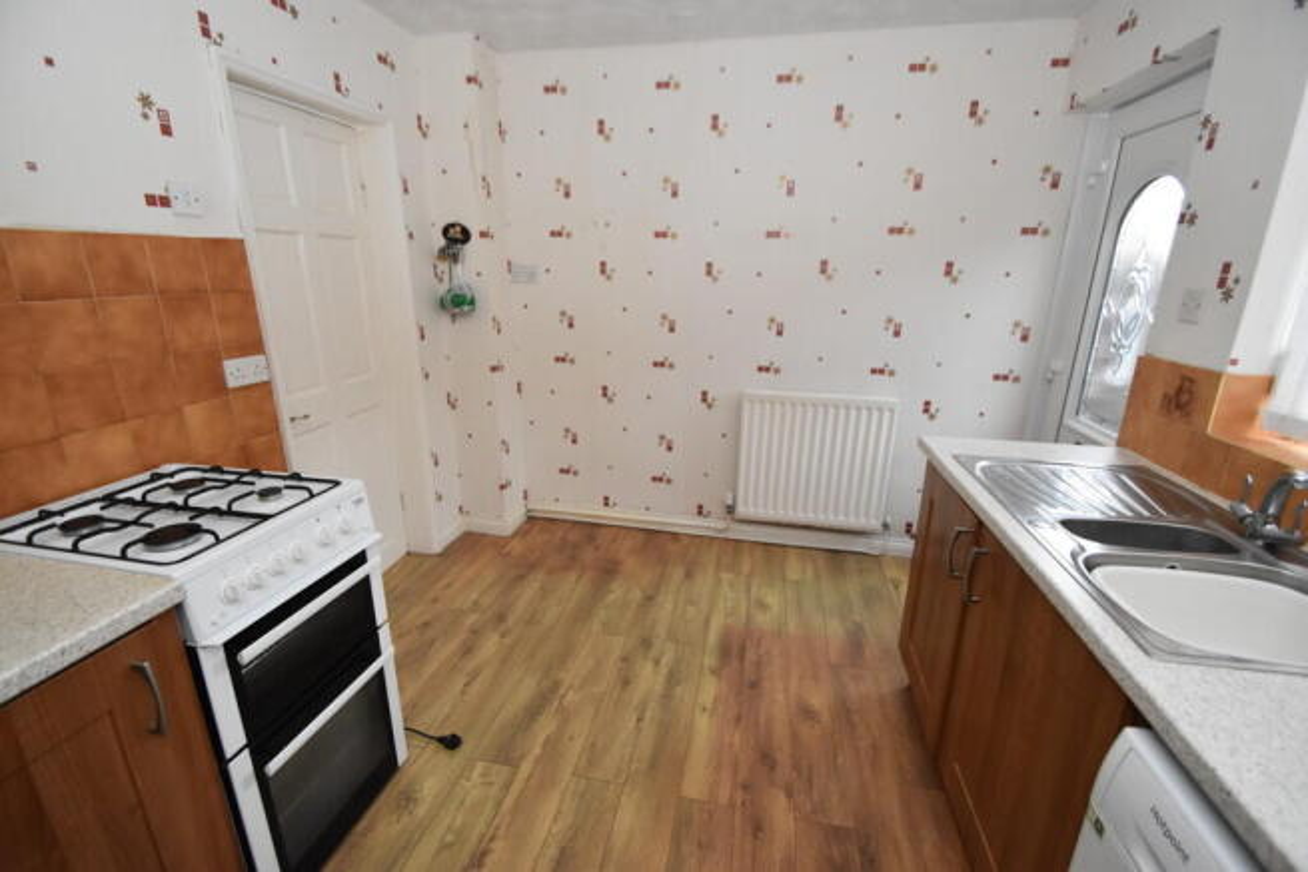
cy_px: 436
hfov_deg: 100.4
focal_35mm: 15
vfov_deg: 77.4
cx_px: 654
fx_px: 545
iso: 2200
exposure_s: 1/60
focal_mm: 10
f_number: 3.5
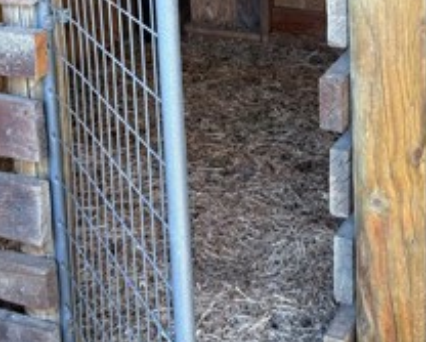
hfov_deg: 26.3
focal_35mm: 72
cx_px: 154
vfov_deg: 19.9
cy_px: -74
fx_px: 909
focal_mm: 6.76
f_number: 1.78
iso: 200
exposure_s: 1/79
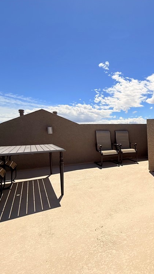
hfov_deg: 49.5
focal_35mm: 21
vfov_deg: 83.9
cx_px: 129
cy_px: 138
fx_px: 153
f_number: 2.2
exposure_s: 1/6173
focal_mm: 2.22
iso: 64
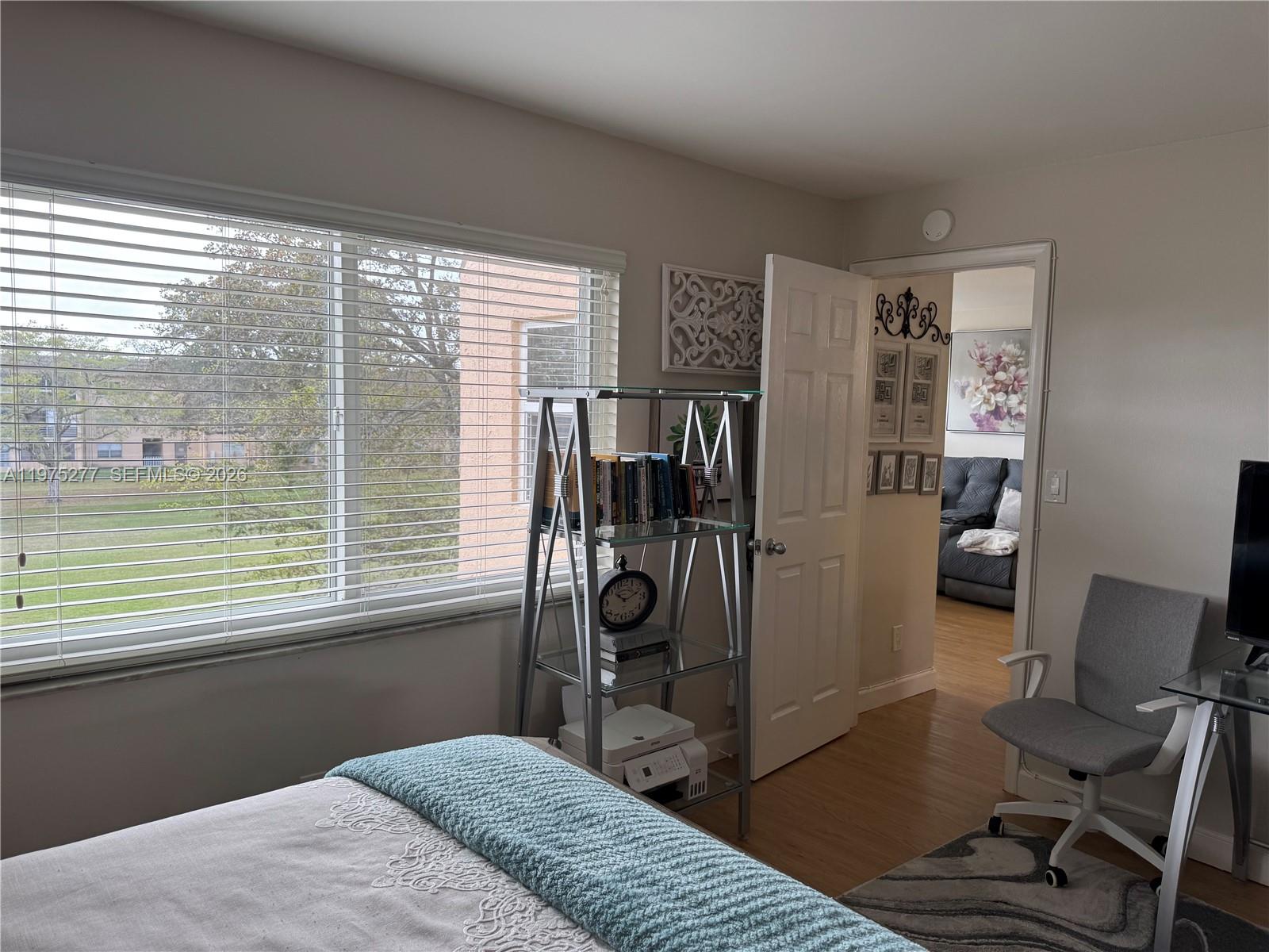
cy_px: 476
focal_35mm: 24
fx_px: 880
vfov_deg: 56.8
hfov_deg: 71.6
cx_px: 634
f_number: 1.78
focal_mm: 6.76
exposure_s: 1/120
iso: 80
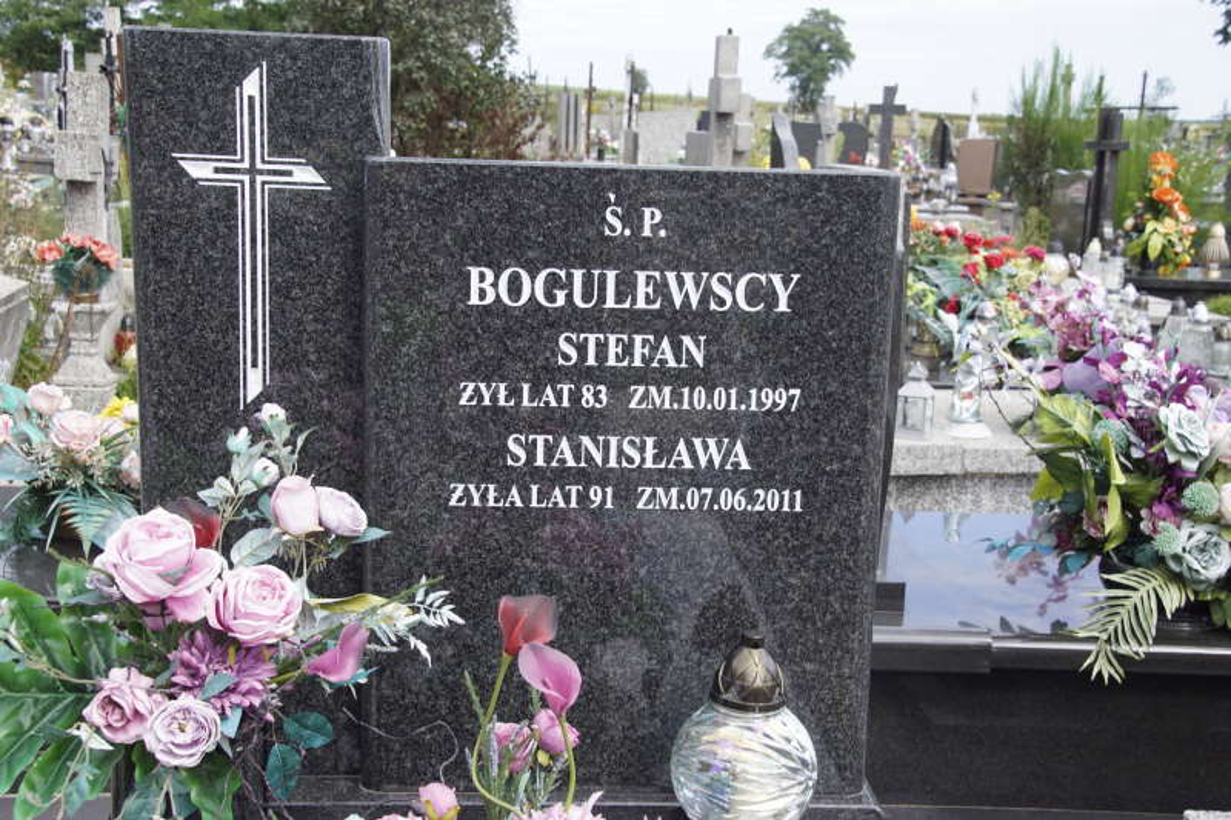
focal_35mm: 45
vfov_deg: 29.9
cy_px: 410
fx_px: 1538
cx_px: 616
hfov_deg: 43.6
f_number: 8
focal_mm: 30
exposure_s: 1/60
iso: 100
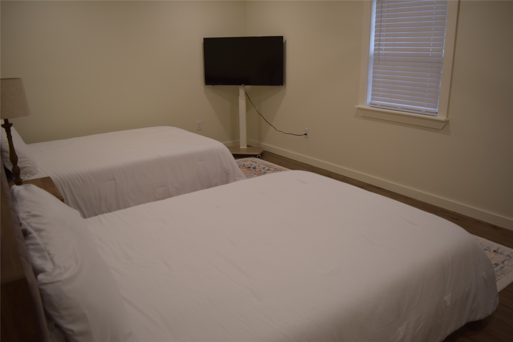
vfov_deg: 47.9
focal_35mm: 27
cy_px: 171
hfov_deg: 67.4
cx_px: 256
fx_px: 385
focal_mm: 18
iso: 320
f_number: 3.5
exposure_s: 1/125
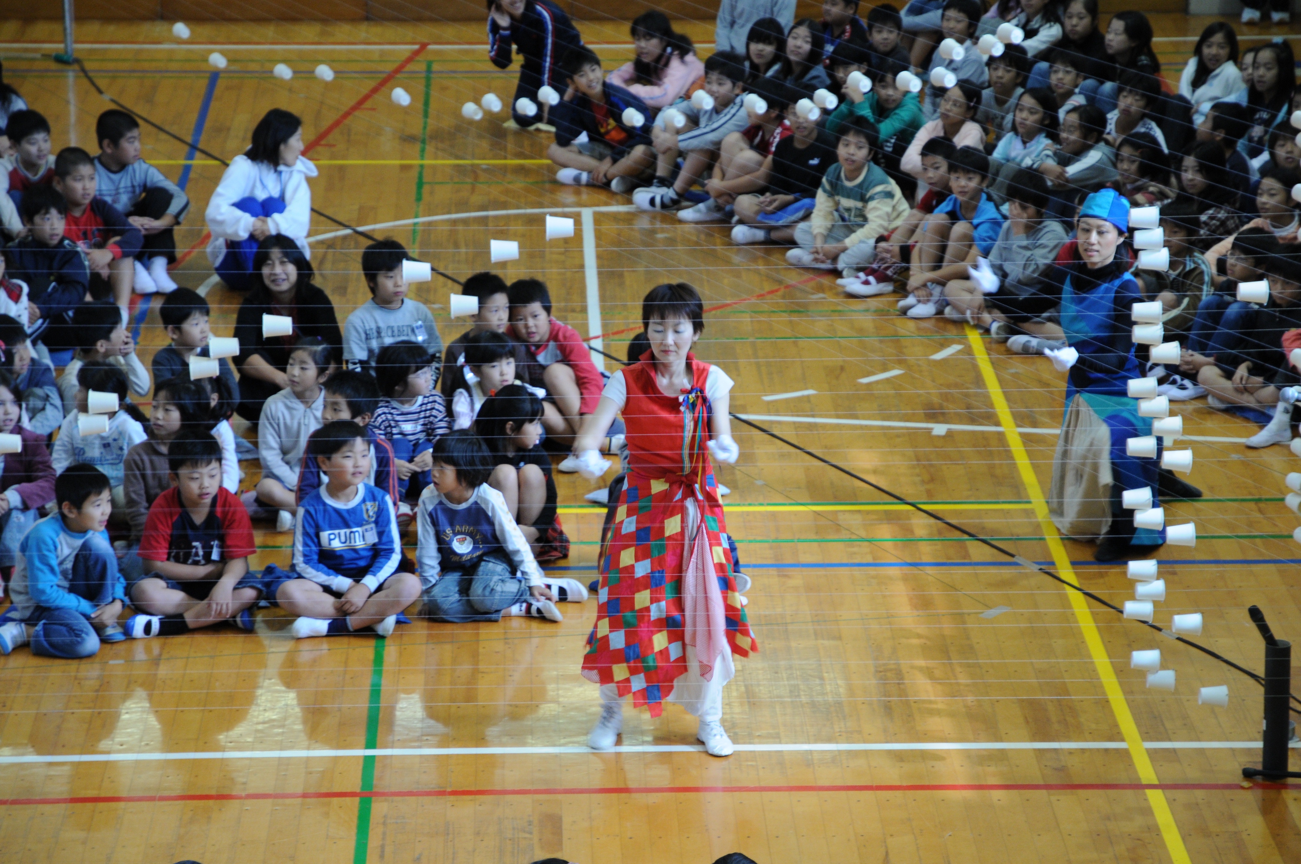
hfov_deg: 17.1
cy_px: 432
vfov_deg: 11.4
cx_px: 650
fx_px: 4331
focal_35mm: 120
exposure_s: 1/40
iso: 640
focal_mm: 80
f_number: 5.6
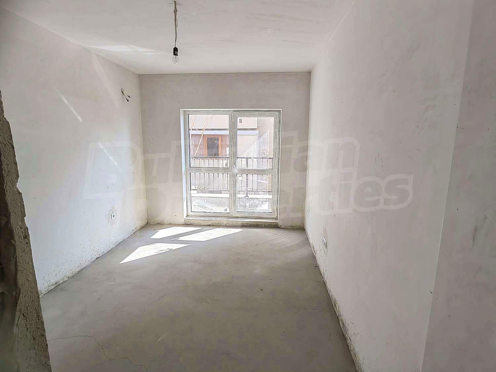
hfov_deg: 87.8
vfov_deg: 71.6
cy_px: 186
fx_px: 258
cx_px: 248
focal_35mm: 18
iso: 64
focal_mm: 1.68
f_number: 2.2
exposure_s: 1/100
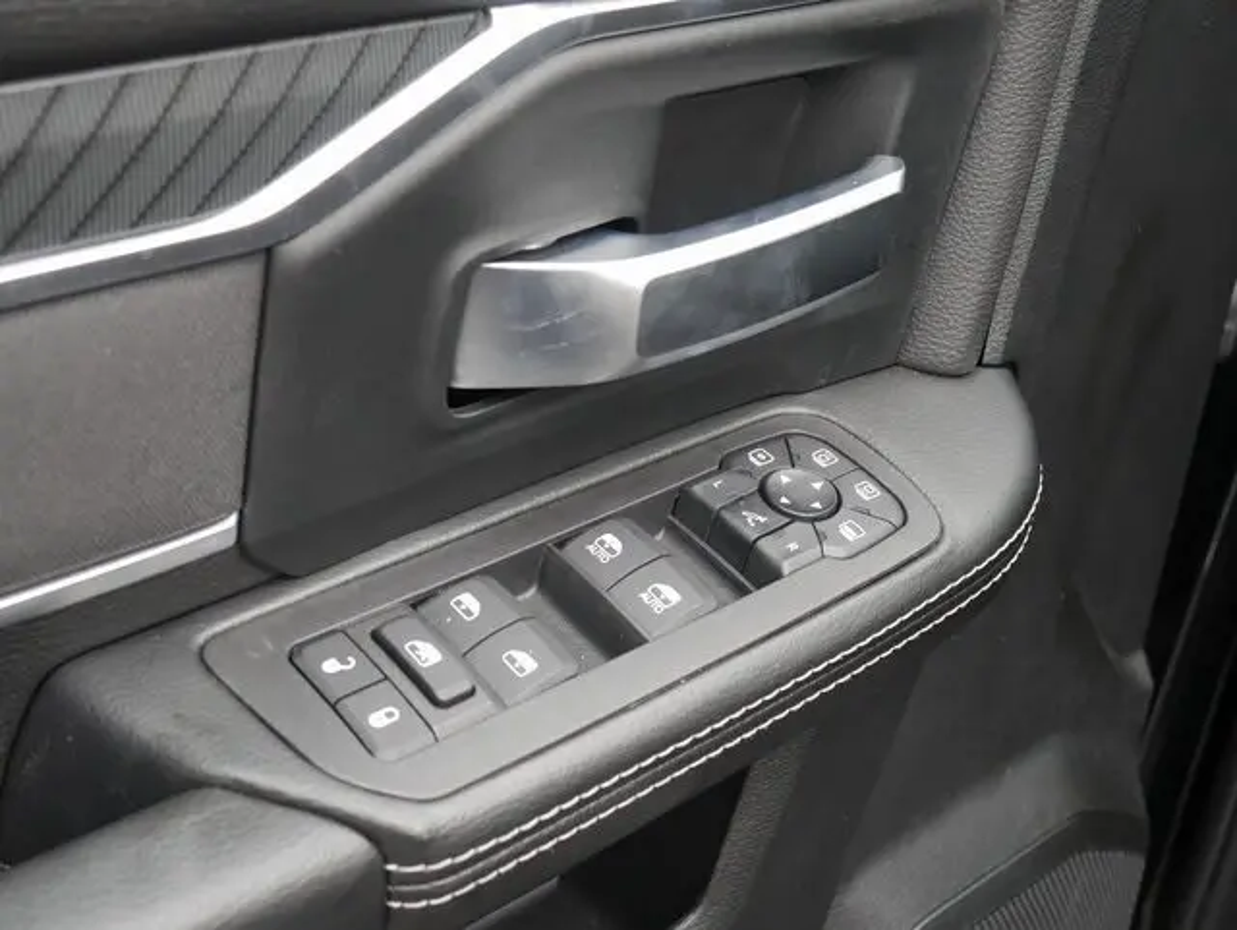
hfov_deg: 39.6
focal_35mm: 48
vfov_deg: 30.3
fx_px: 1717
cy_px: 465
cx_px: 618
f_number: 5.2
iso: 640
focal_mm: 24
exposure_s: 1/60
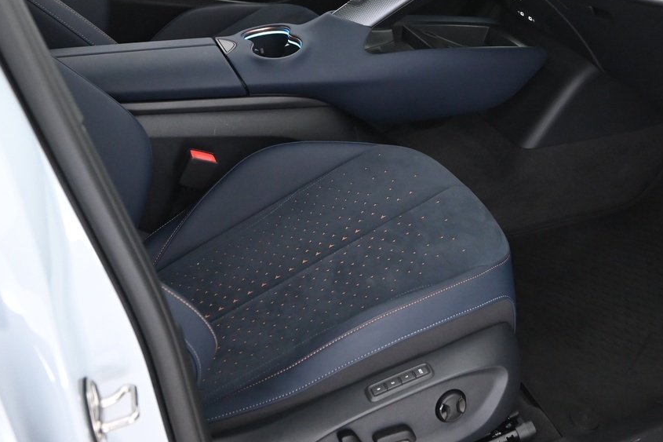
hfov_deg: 42.6
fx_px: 847
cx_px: 392
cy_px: 75
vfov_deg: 28.5
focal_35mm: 46
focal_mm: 24
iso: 4500
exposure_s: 1/60
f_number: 4
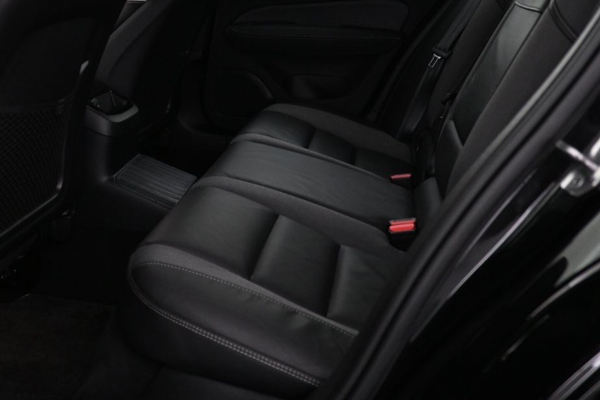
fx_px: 700
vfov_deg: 31.0
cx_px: 204
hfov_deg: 45.8
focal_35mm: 42
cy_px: 71
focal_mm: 16
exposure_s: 1/25
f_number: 3.5
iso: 1400
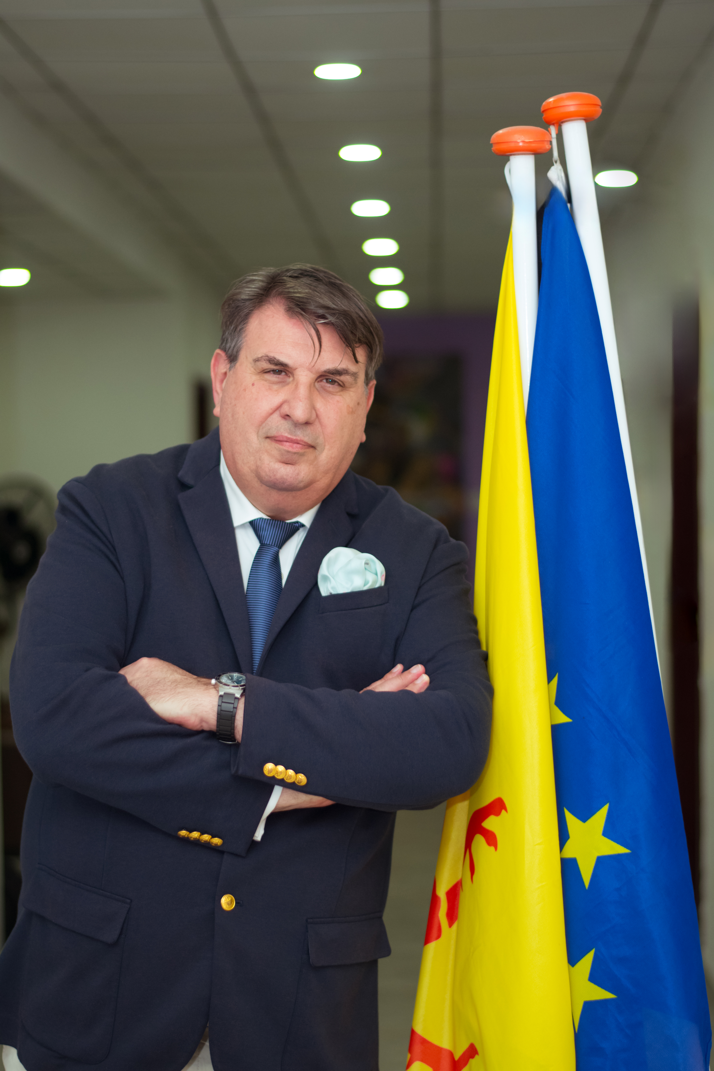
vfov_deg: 27.0
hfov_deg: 18.2
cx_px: 357
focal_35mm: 75
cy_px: 536
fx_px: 2231
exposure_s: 1/125
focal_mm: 50
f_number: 1.8
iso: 800
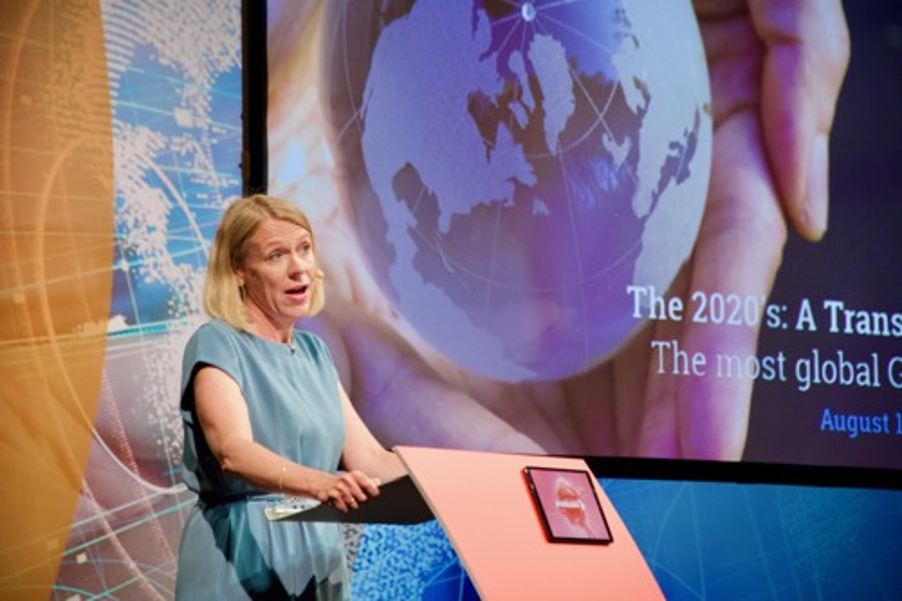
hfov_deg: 13.0
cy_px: 300
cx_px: 451
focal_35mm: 158
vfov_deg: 8.7
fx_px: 3945
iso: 2500
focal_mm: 105
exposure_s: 1/80
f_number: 5.6
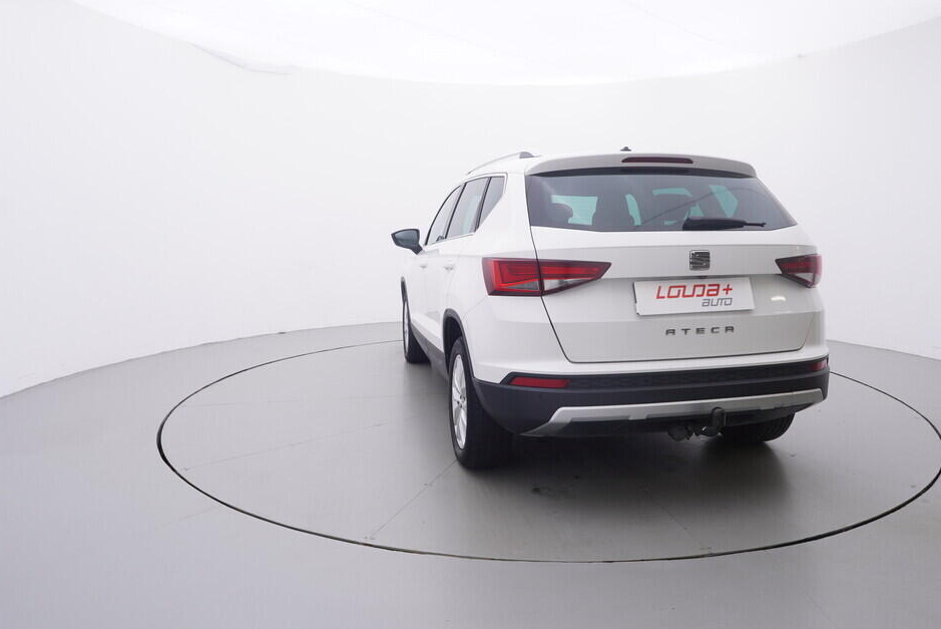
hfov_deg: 72.4
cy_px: 304
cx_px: 492
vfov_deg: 52.2
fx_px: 642
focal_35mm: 25
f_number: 5
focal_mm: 15
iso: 200
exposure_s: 1/80
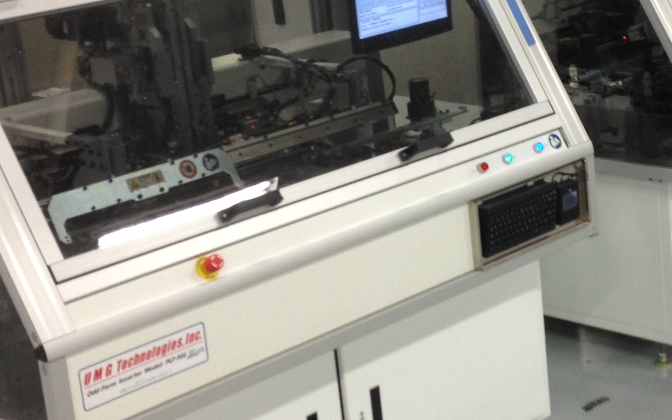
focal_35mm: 91
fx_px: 1667
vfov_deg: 14.4
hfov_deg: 22.6
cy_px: 215
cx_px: 499
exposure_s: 1/20
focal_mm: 4.28
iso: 80
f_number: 2.4
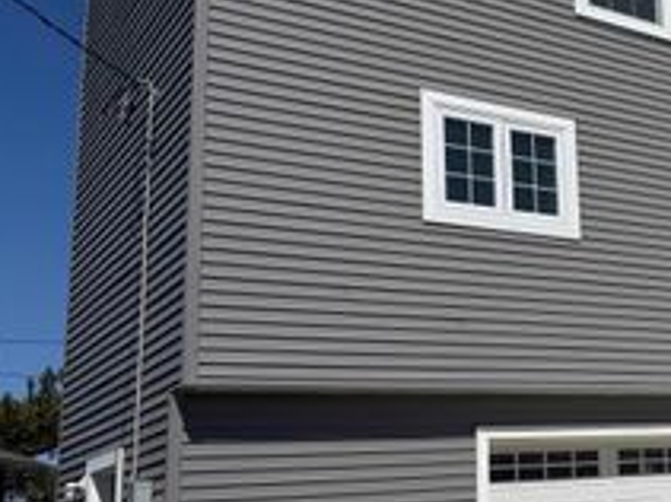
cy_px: 256
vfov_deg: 25.6
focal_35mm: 57
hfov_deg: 29.6
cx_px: 782
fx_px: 1104
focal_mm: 6.76
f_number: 1.78
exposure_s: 1/14286
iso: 80
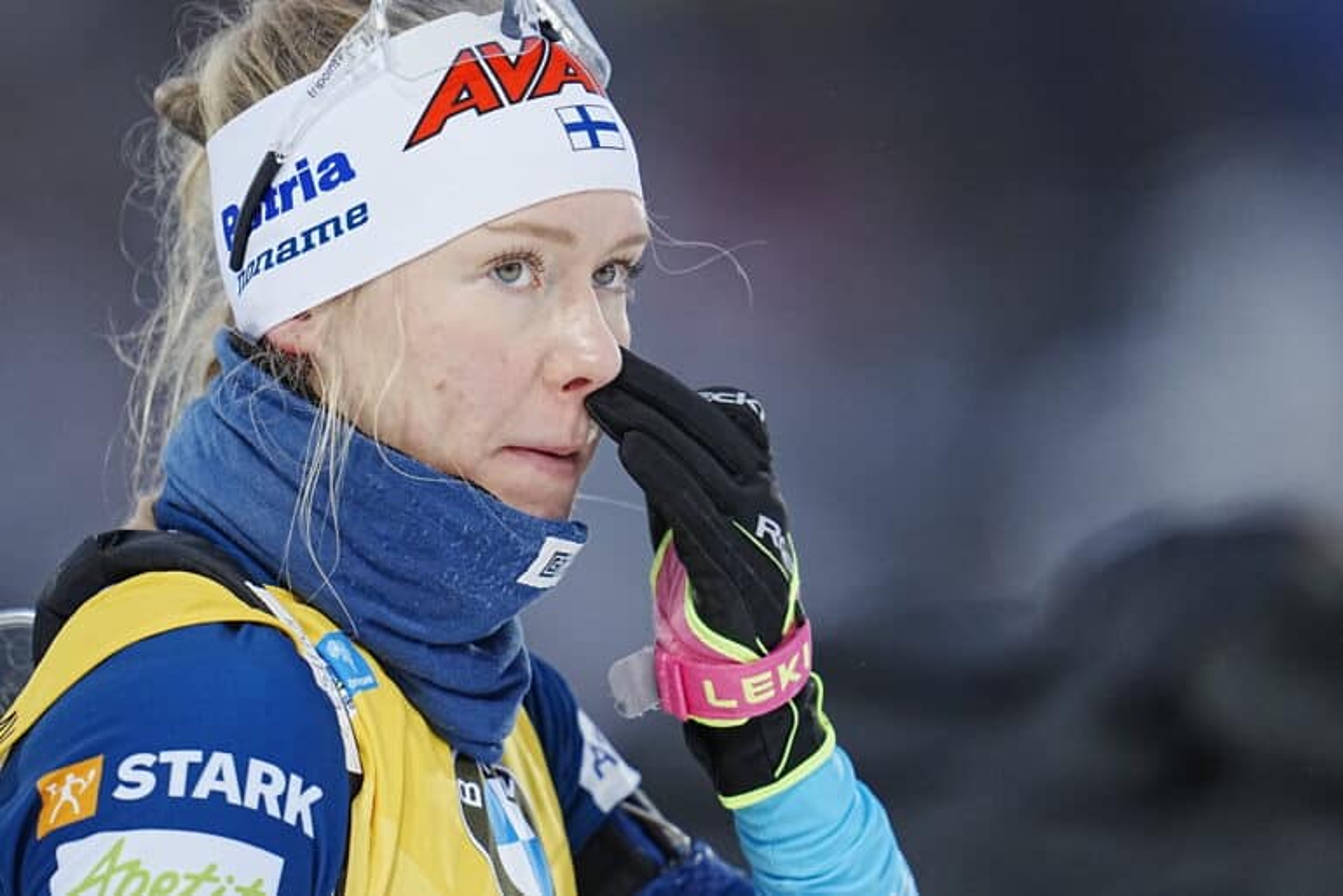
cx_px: 672
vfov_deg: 2.3
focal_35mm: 600
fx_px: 22391
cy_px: 448
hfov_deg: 3.4
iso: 1000
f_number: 2.8
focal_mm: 400
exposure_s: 1/1000
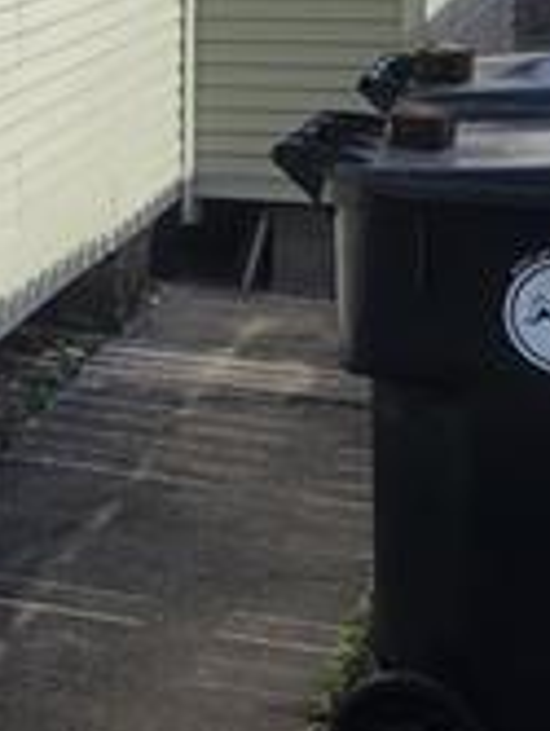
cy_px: 57
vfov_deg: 16.2
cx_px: -506
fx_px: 2536
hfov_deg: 11.3
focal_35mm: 120
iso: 40
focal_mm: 5.4
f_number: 1.8
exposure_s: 1/1962
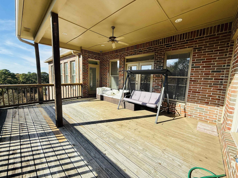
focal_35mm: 14
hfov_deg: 102.1
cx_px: 119
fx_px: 96
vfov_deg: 85.7
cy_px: 89
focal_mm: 2.22
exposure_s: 1/1339
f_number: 2.2
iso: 50
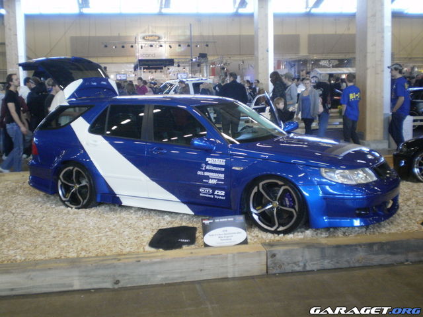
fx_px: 513
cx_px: 212
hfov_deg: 44.8
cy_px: 158
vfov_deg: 34.3
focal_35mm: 42
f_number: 3.5
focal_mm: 7.4
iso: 400
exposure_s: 1/50
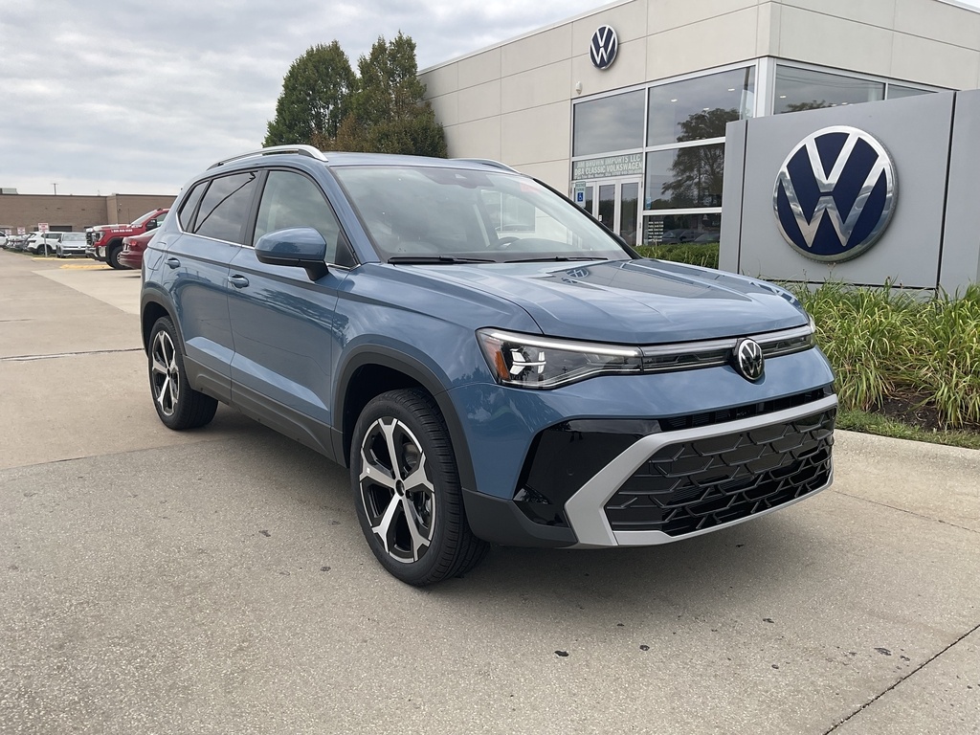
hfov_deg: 61.7
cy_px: 368
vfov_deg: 48.2
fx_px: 821
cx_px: 490
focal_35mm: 29
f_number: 1.8
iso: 16
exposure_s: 1/344
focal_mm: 3
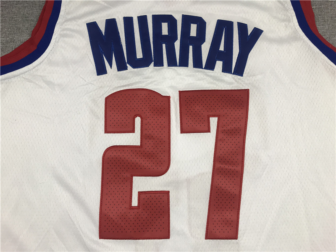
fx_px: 272
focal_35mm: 28
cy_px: 126
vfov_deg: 49.7
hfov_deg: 63.4
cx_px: 168
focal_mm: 3.99
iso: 32
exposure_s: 1/100
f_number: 1.8
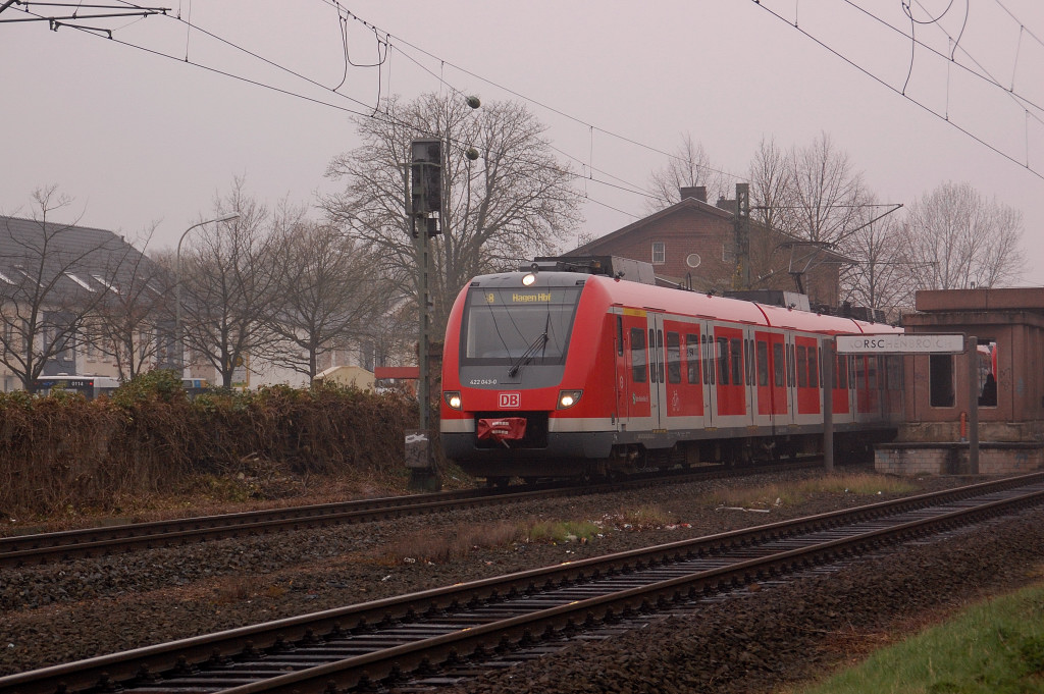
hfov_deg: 18.2
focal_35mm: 112
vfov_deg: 12.2
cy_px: 347
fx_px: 3260
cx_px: 522
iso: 800
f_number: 7.1
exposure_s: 1/320
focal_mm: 75
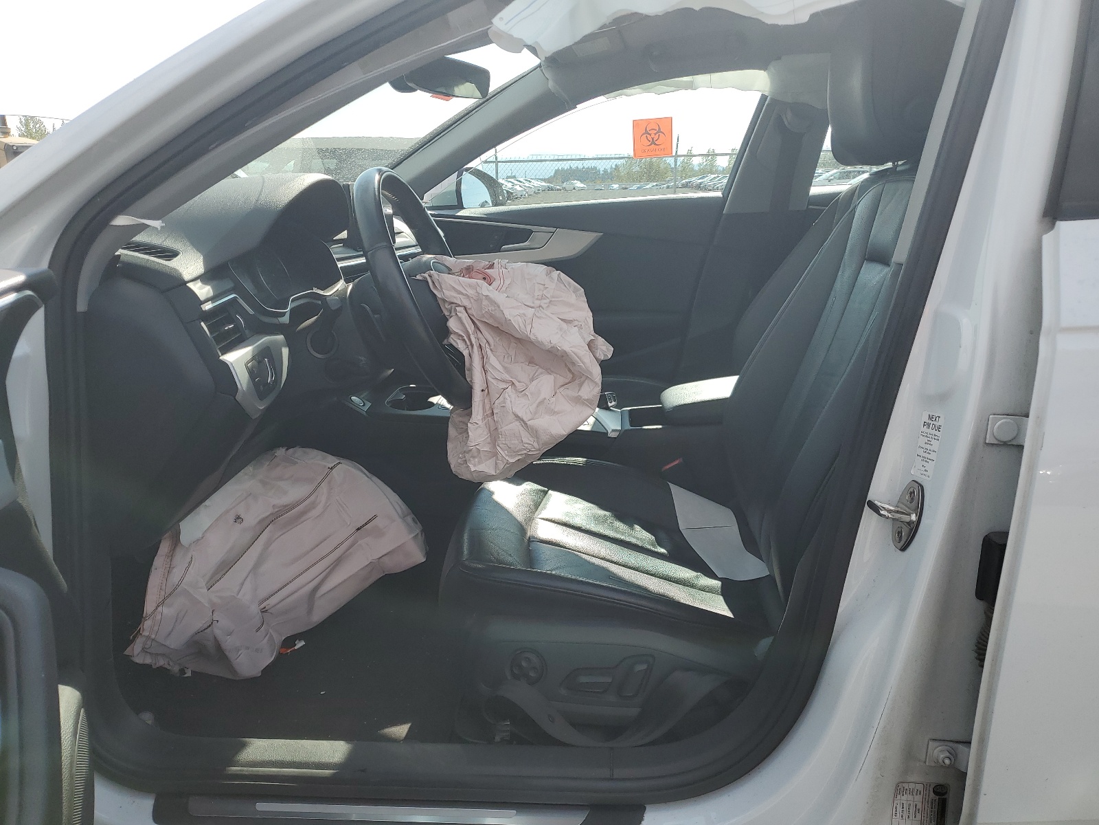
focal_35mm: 26
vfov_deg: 53.1
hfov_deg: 67.3
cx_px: 550
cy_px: 412
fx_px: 825
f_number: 1.5
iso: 50
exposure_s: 1/2000
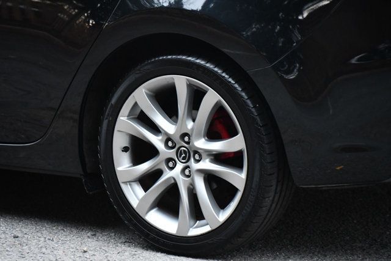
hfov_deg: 13.4
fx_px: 1662
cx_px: 196
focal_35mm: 153
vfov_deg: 9.0
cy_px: 130
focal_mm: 102
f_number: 4.8
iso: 5000
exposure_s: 1/60
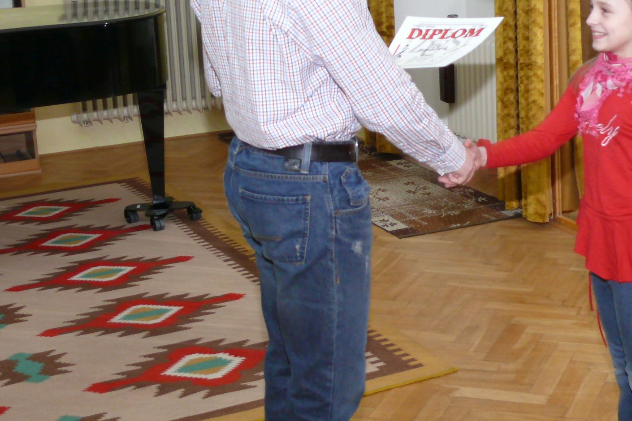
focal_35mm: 71
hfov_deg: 28.2
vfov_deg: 19.1
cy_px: 150
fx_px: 1246
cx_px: 442
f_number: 2.8
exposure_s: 1/30
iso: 200
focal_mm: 8.8
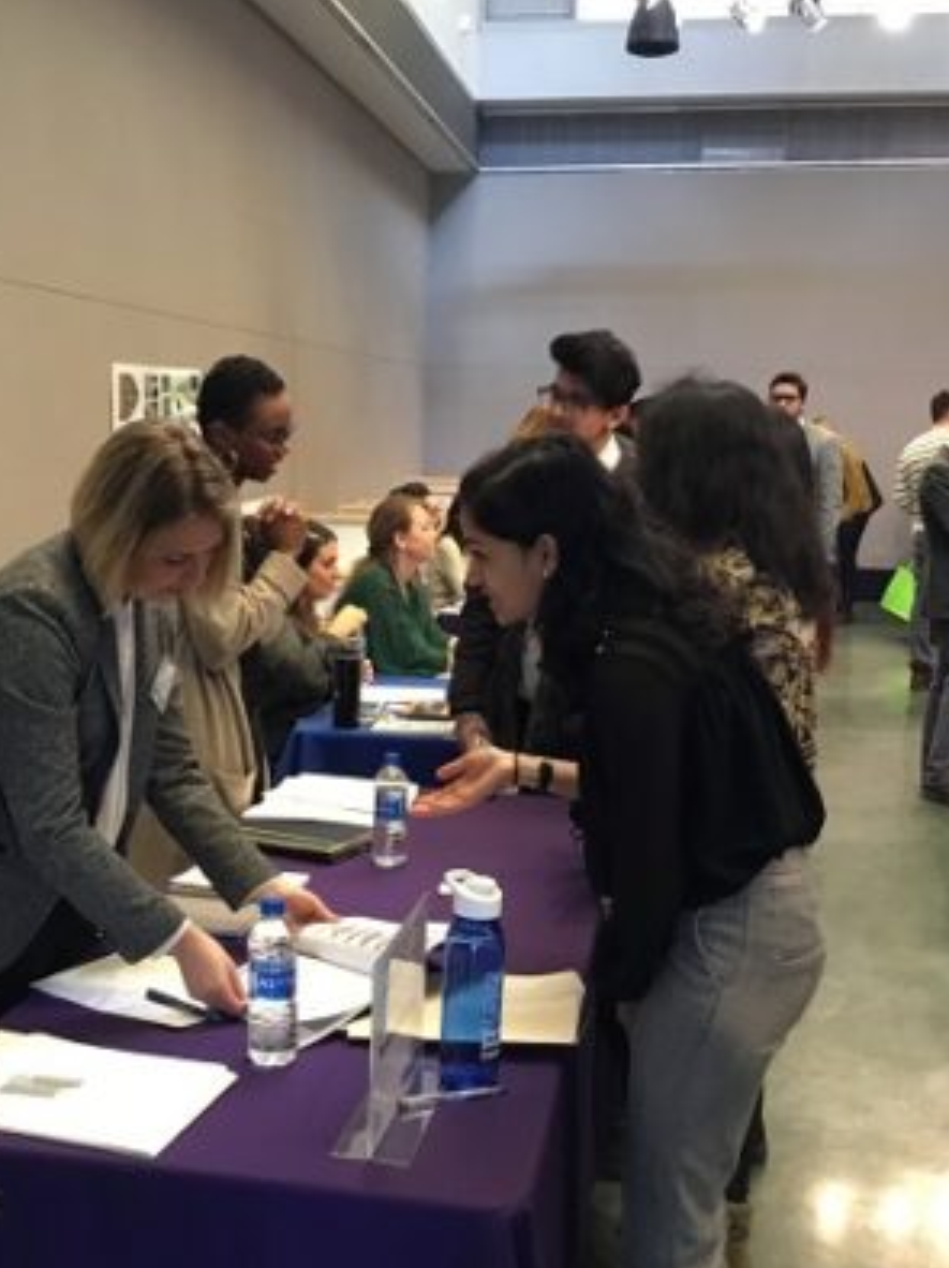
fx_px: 1537
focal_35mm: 42
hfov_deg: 34.2
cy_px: 637
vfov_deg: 44.8
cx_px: 373
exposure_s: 1/17
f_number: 2.4
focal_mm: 3.3
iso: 200
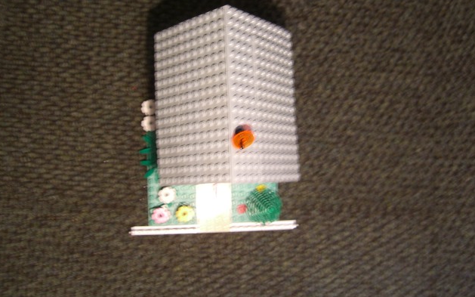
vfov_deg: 31.2
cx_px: 236
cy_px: 120
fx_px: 531
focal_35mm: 41
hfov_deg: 48.2
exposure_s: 1/8
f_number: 2.8
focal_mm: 7.9
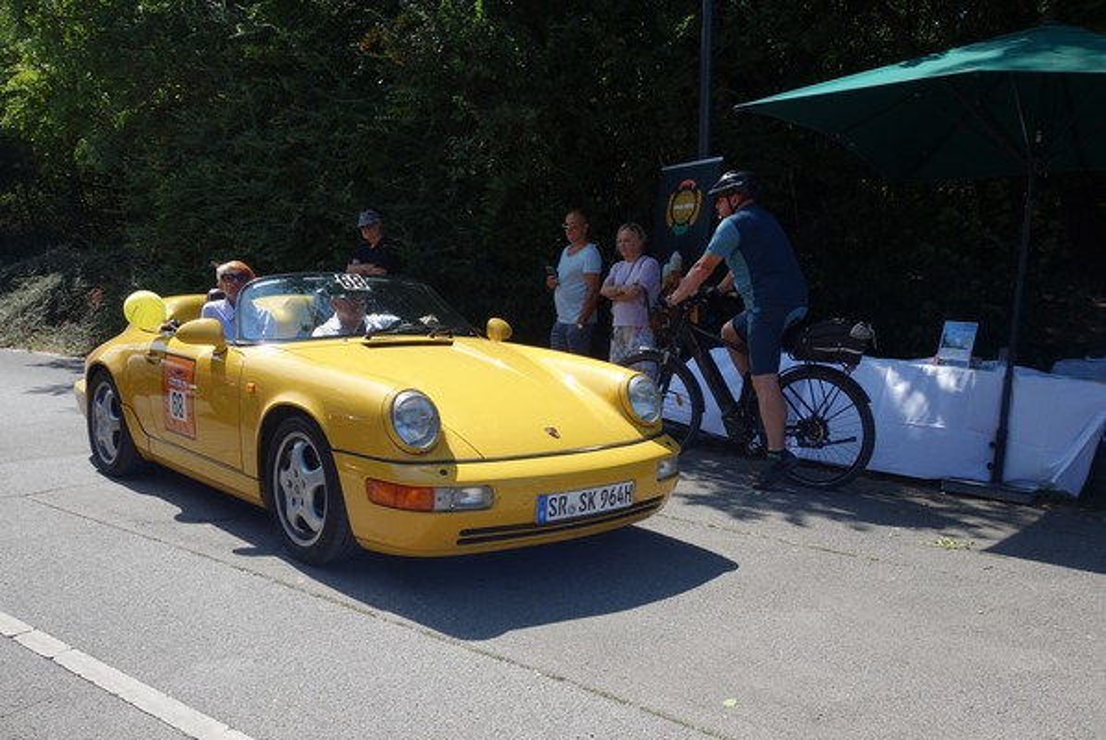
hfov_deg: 61.9
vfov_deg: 43.7
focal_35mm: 30
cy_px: 370
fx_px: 923
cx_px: 553
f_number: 5.6
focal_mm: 11.18
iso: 125
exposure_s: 1/320
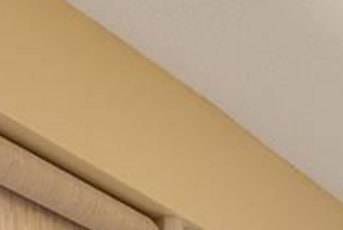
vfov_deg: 9.3
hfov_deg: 17.8
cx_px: 314
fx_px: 1078
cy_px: 714
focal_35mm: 113
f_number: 7.1
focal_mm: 15
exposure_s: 1/20
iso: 100
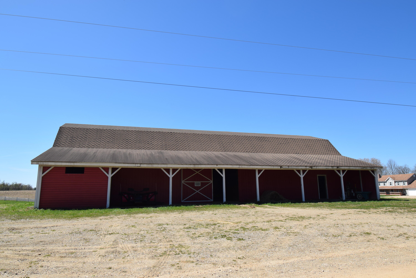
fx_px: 260
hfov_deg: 77.3
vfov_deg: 56.1
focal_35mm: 22
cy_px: 139
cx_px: 208
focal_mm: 15
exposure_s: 1/320
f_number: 9
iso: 200
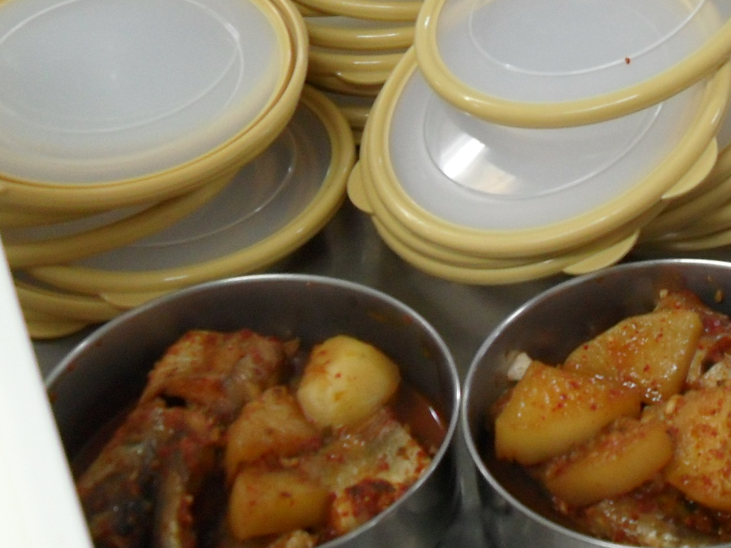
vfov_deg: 17.0
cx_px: 843
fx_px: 1774
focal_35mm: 84
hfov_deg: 21.8
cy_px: -42
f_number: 2.8
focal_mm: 6.2
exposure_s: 1/30
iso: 160
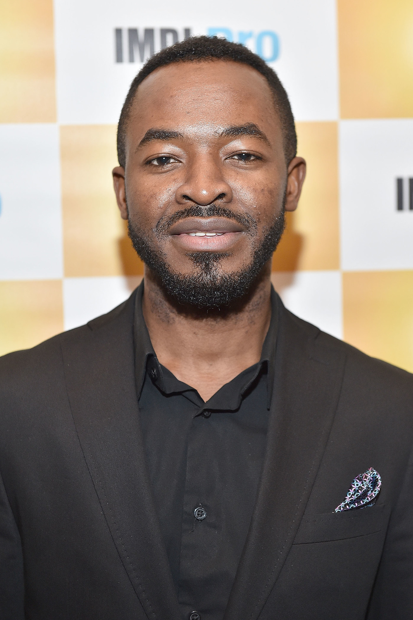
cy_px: 315
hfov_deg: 18.6
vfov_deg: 27.7
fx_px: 1258
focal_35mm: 73
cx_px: 211
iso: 1600
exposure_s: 1/100
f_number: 4
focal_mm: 70
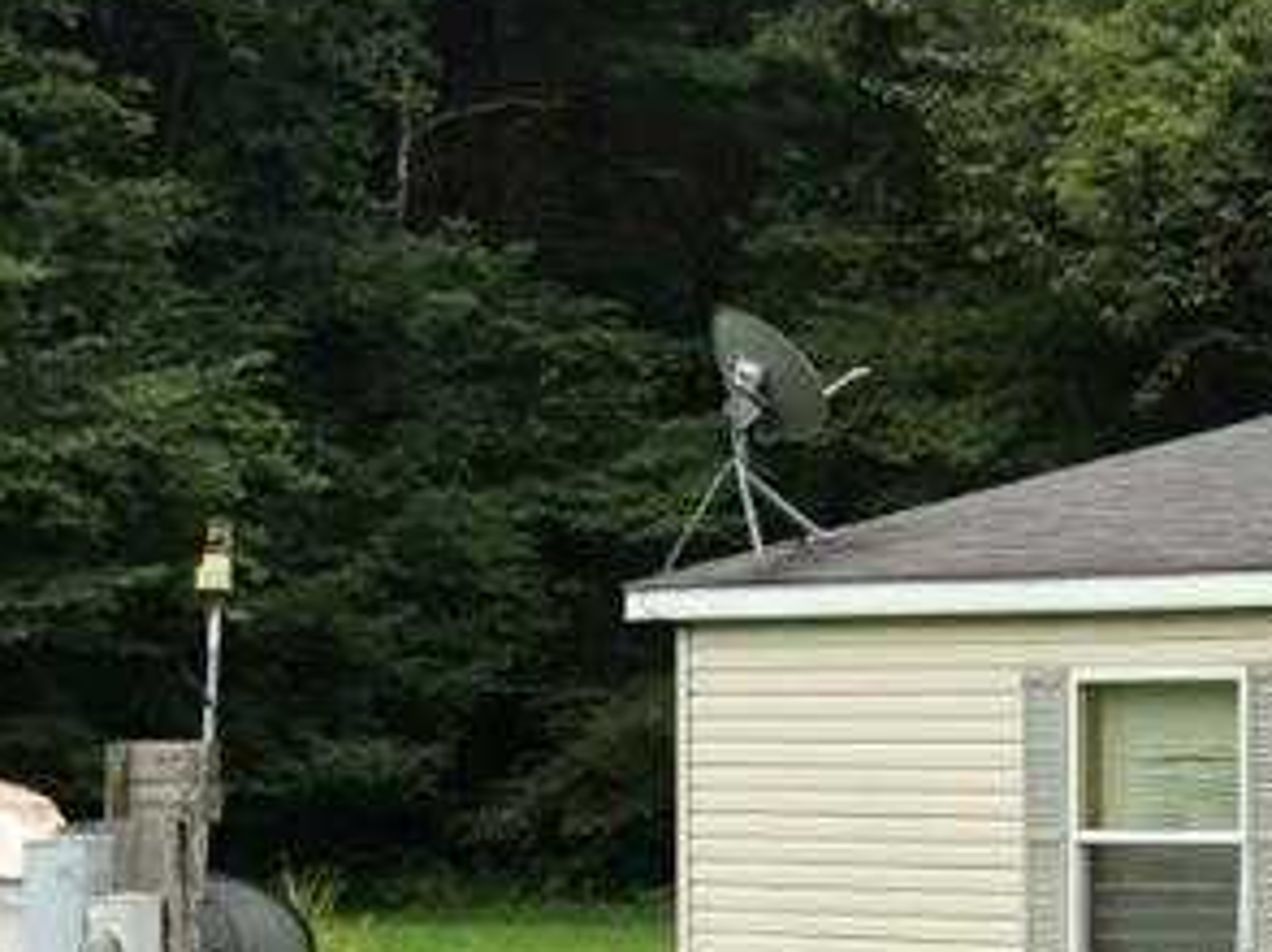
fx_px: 5250
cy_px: 363
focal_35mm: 143
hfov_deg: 12.5
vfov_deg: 10.4
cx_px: 2332
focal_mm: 3.99
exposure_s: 1/521
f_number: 1.8
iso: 20
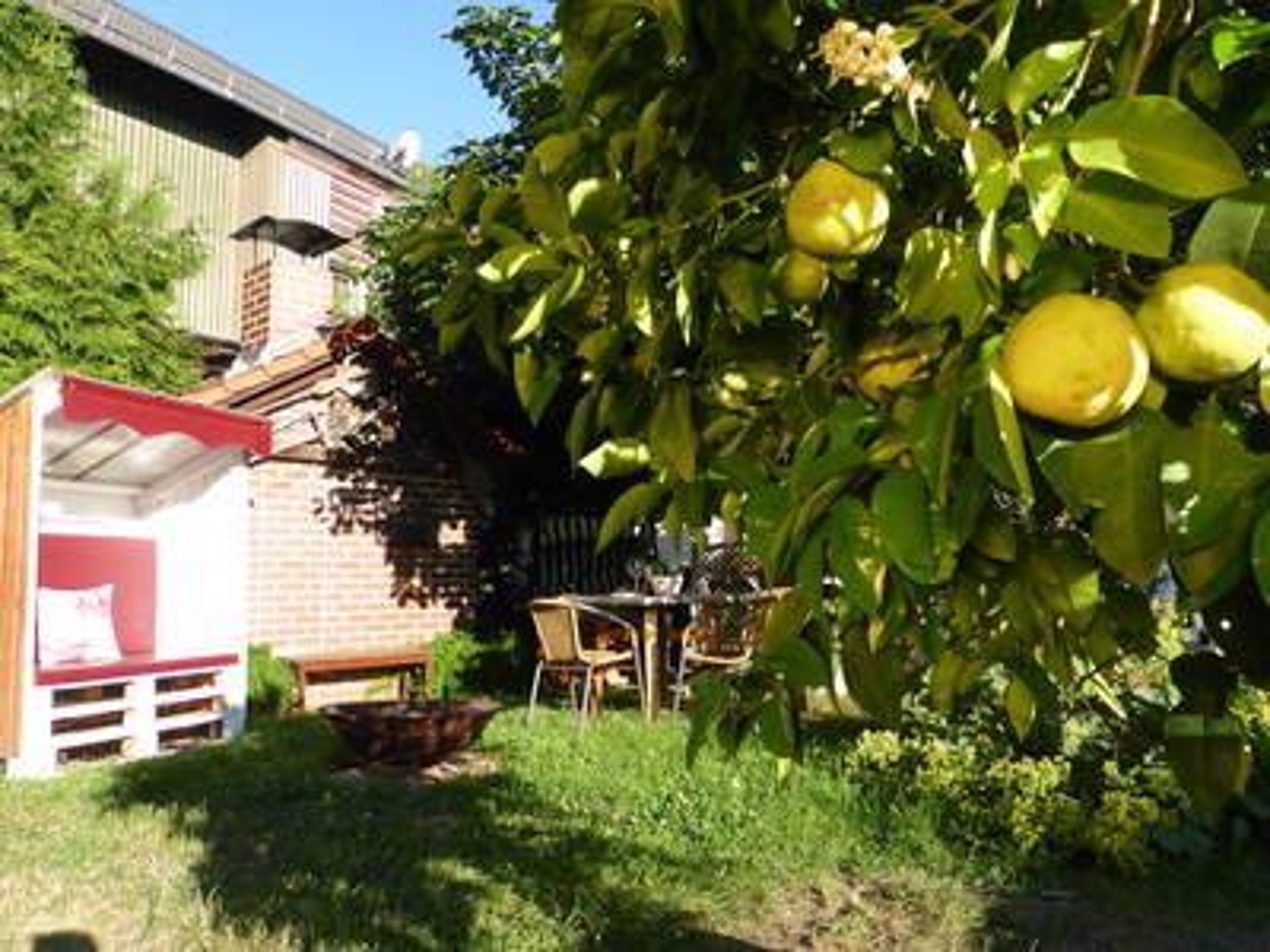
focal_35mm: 25
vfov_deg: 54.9
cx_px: 635
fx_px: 917
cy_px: 476
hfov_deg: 69.4
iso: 100
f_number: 3.3
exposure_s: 1/320
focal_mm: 4.3
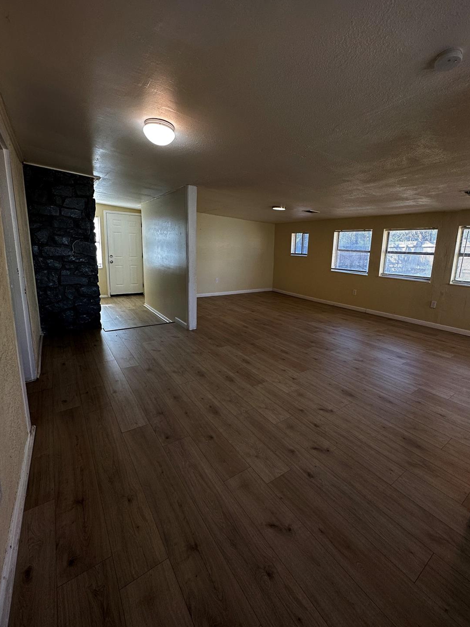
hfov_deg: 81.7
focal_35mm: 15
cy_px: 298
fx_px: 272
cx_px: 244
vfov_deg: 98.1
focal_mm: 2.22
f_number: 2.2
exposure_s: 1/120
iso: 100
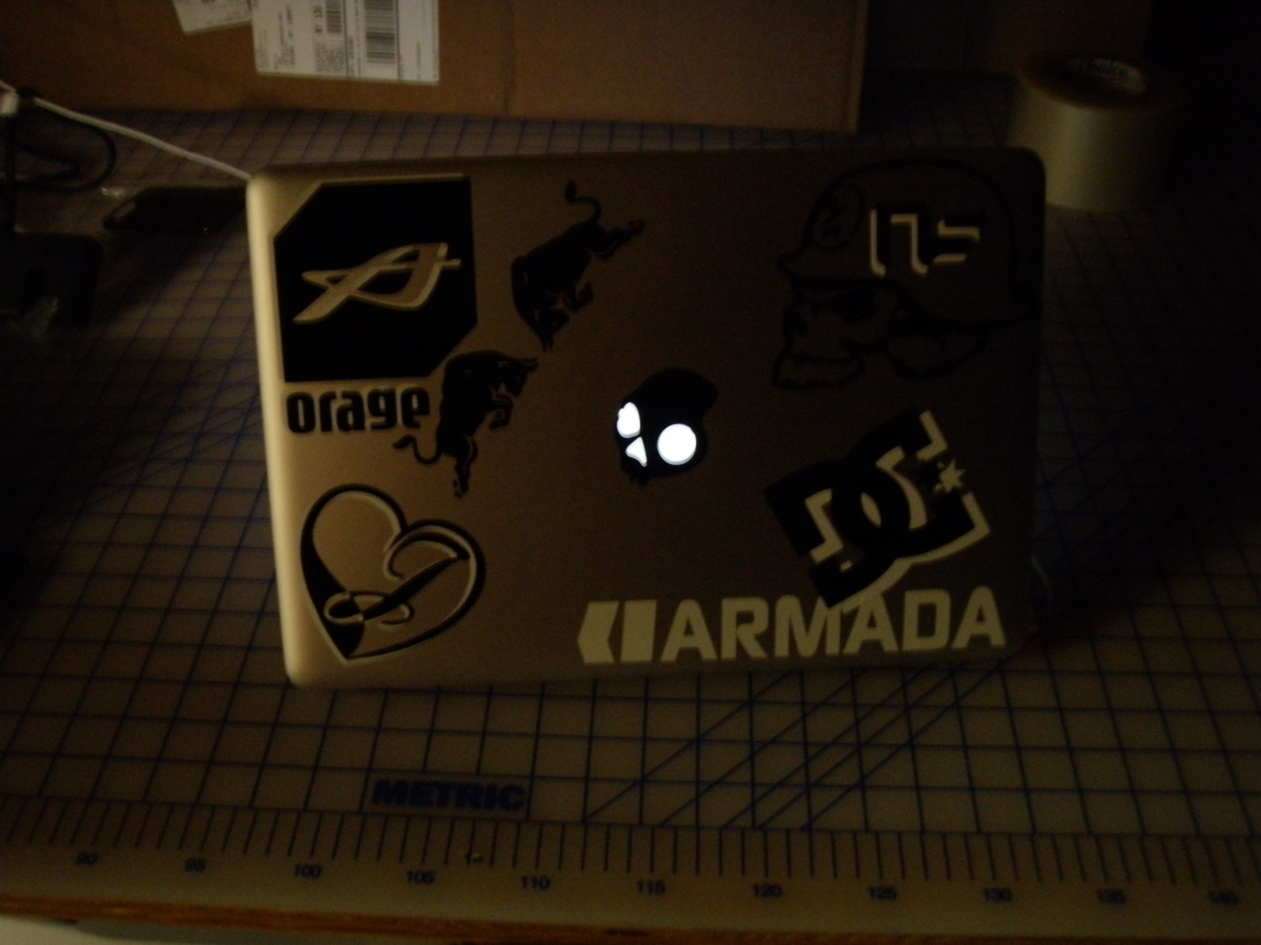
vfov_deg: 37.7
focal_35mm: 38
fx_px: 1384
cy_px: 472
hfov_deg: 49.0
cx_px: 630
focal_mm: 6.7
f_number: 3.5
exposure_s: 1/4
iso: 400
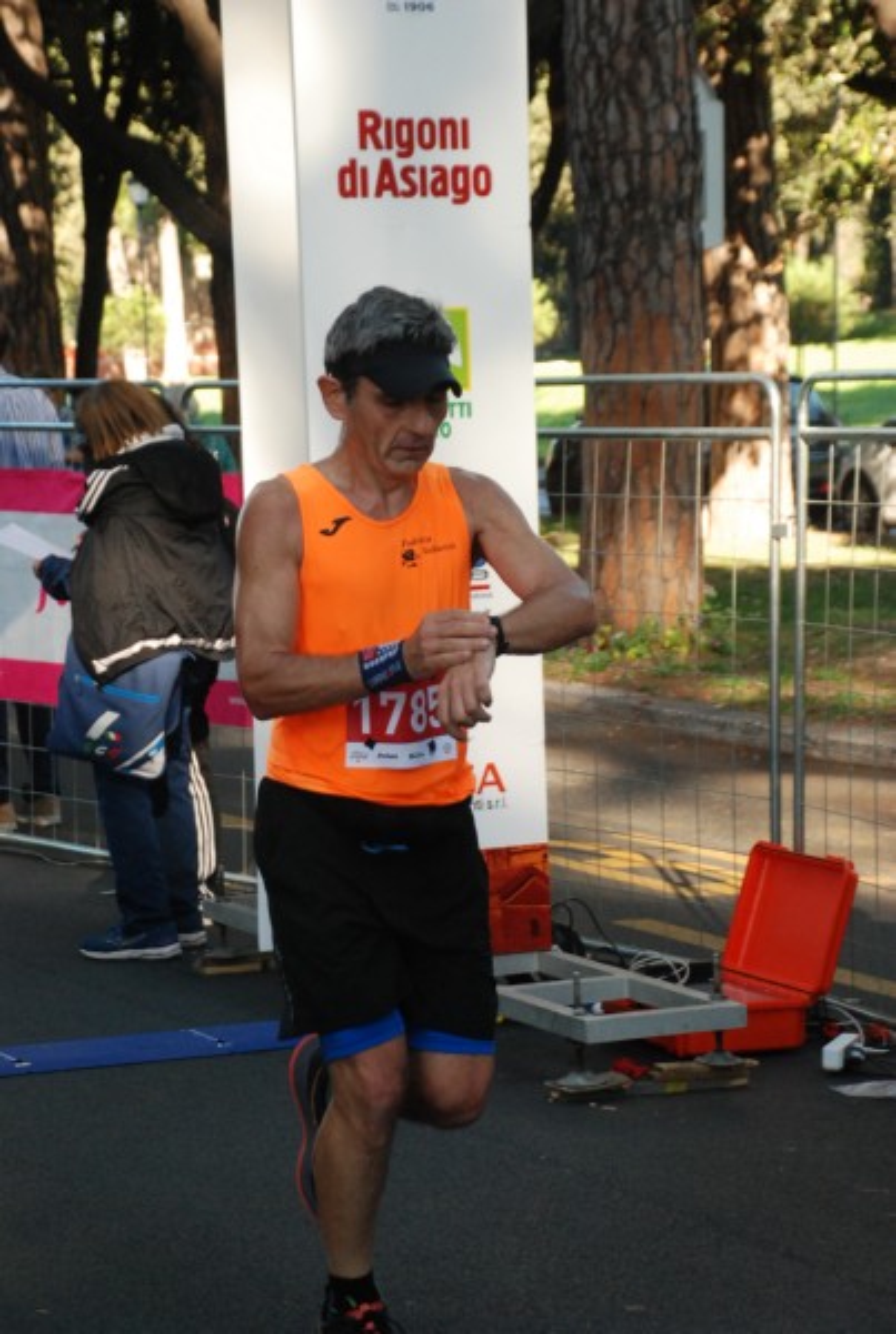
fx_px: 3900
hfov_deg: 13.1
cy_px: 667
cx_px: 448
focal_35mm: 105
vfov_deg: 19.4
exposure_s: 1/400
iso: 1000
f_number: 5.6
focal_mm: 70
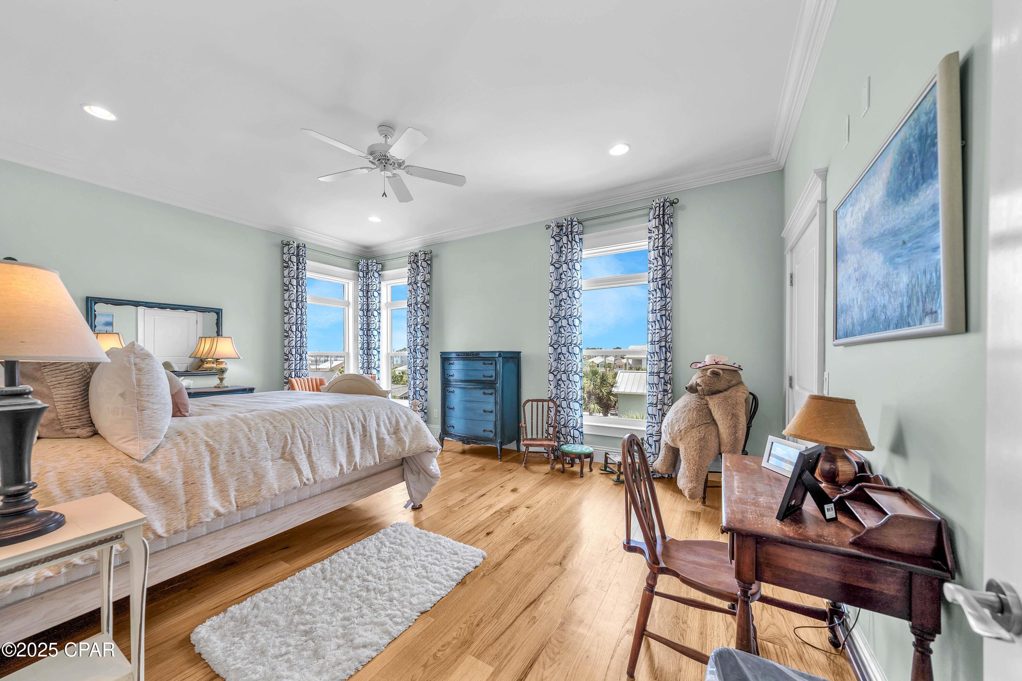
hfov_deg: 112.6
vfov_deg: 90.0
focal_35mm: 12
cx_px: 511
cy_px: 340
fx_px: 341
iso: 100
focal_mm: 12
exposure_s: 1/6
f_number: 5.6
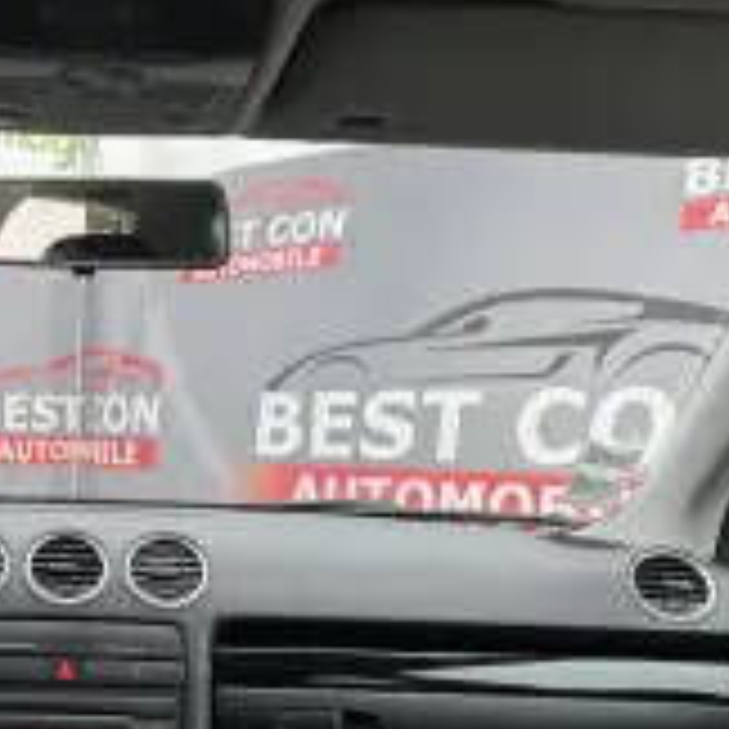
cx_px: 50
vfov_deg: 34.7
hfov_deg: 33.8
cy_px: 603
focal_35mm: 47
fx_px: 1120
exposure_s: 1/302
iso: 80
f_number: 1.78
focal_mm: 6.76
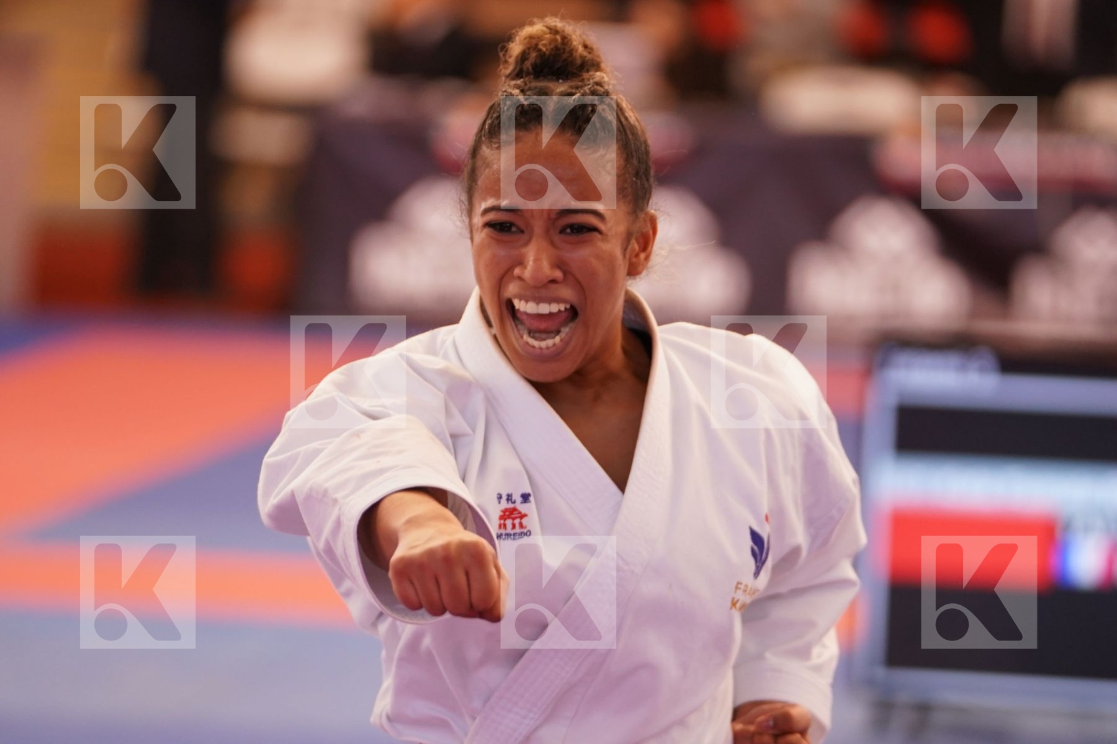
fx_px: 7539
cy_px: 372
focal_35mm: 243
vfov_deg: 5.7
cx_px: 558
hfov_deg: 8.5
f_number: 2.8
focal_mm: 162
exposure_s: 1/500
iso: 1250
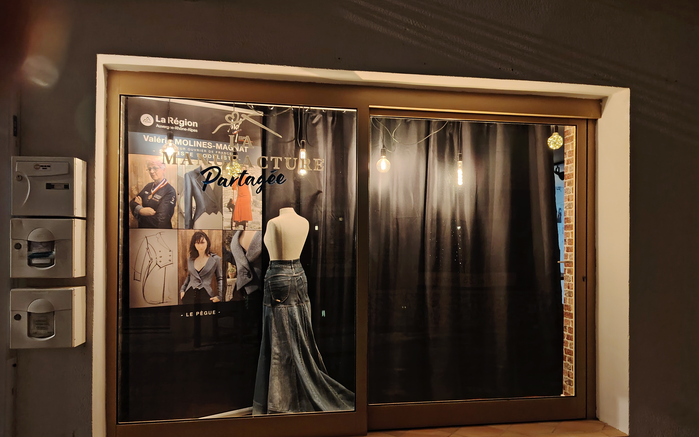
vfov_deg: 47.5
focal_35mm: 26
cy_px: 242
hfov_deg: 70.4
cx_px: 352
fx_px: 495
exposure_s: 1/20
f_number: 1.75
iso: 1772
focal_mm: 5.25
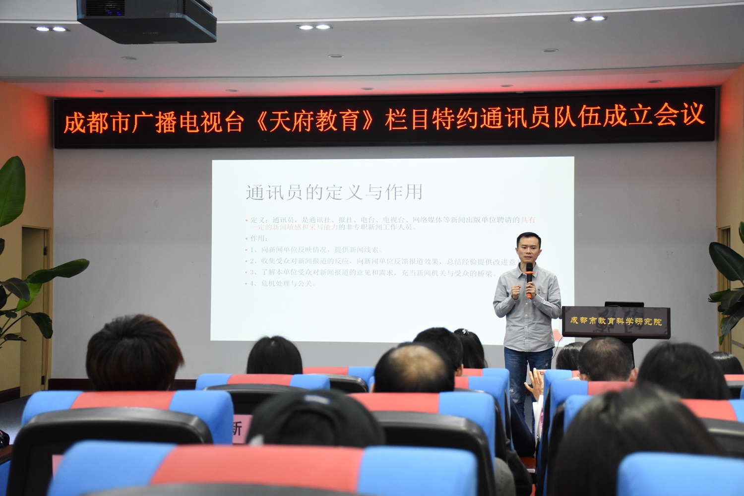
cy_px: 248
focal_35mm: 57
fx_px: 1178
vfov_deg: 23.8
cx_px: 372
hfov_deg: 35.1
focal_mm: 38
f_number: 4.5
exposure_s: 1/80
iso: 2000
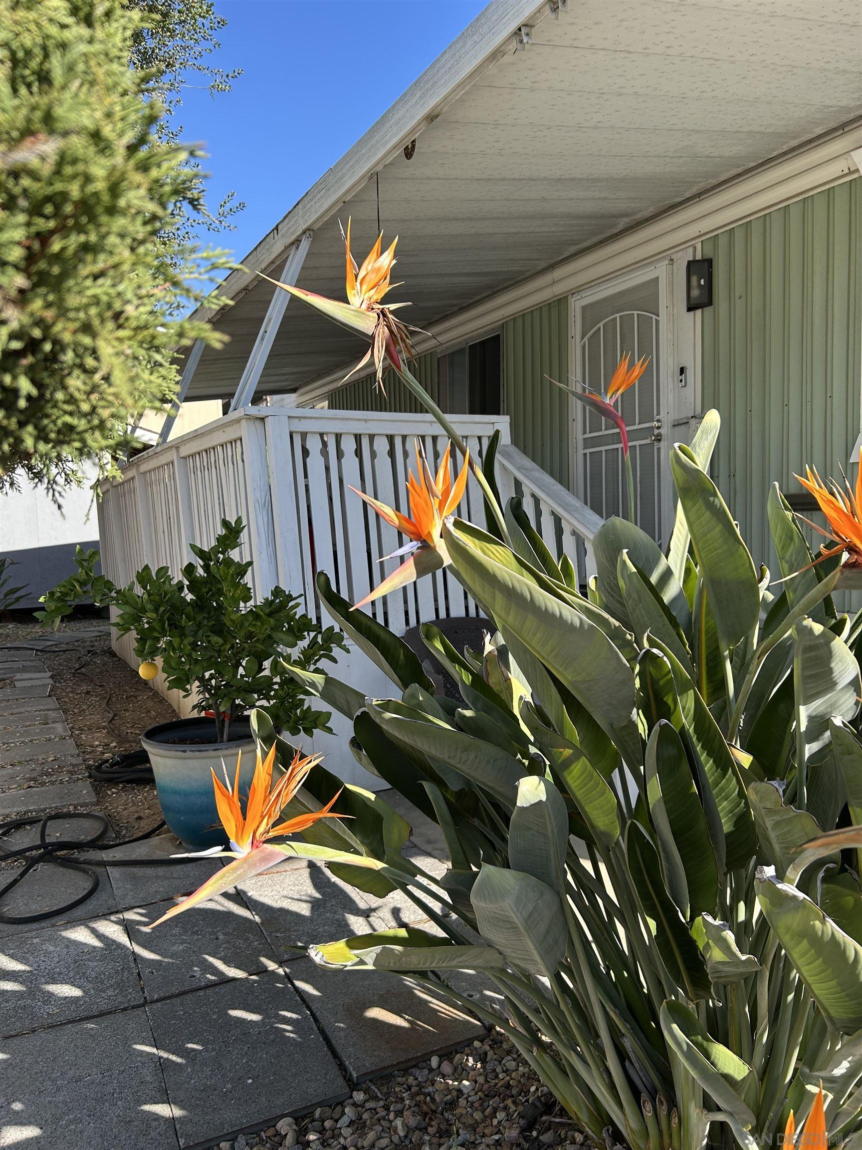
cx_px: 431
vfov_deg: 67.3
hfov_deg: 53.1
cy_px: 575
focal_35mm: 26
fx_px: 863
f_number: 1.5
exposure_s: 1/1224
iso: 50
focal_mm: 5.7
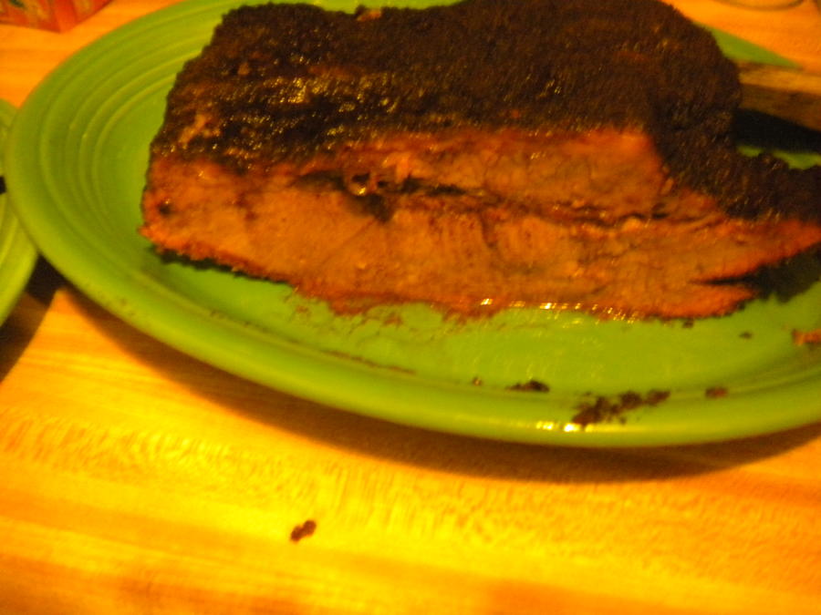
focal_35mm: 35
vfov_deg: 40.7
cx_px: 410
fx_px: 830
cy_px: 308
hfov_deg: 52.6
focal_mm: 6.3
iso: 800
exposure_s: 1/5.8
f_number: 3.1
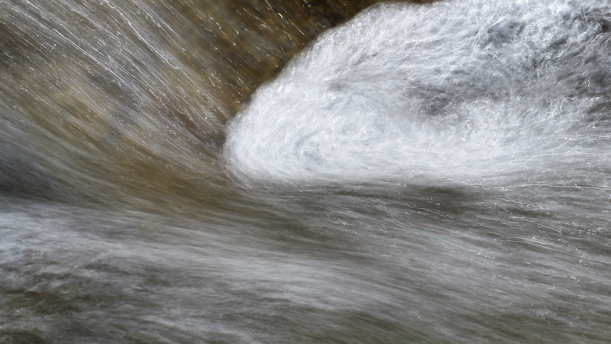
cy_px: 138
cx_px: 303
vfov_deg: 7.5
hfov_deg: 13.4
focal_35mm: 161
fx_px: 2608
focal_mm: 86
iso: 100
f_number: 14
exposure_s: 1/10
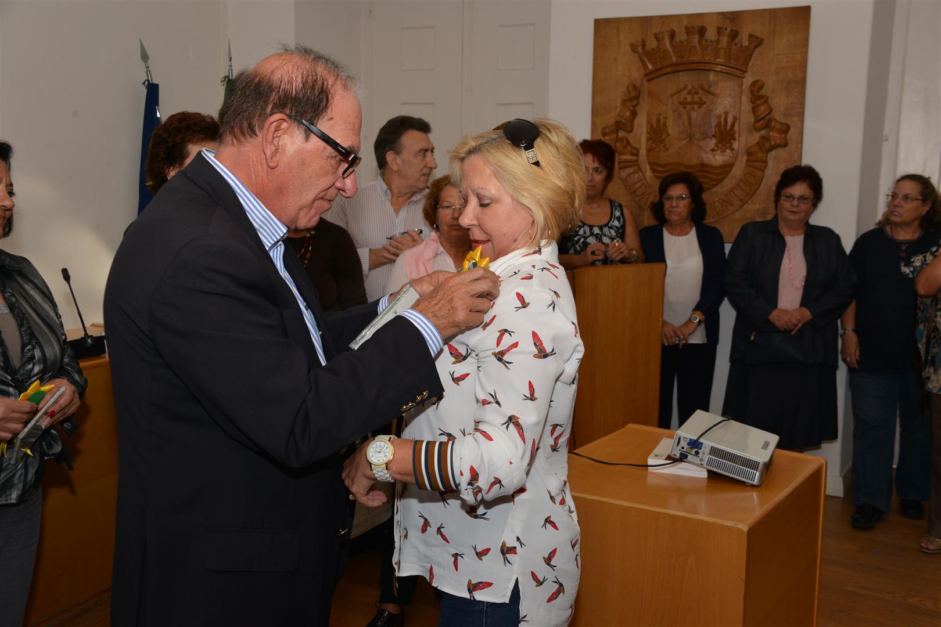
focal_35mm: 35
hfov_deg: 54.4
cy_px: 314
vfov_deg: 37.9
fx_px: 915
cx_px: 470
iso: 640
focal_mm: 35
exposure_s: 1/125
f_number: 7.1
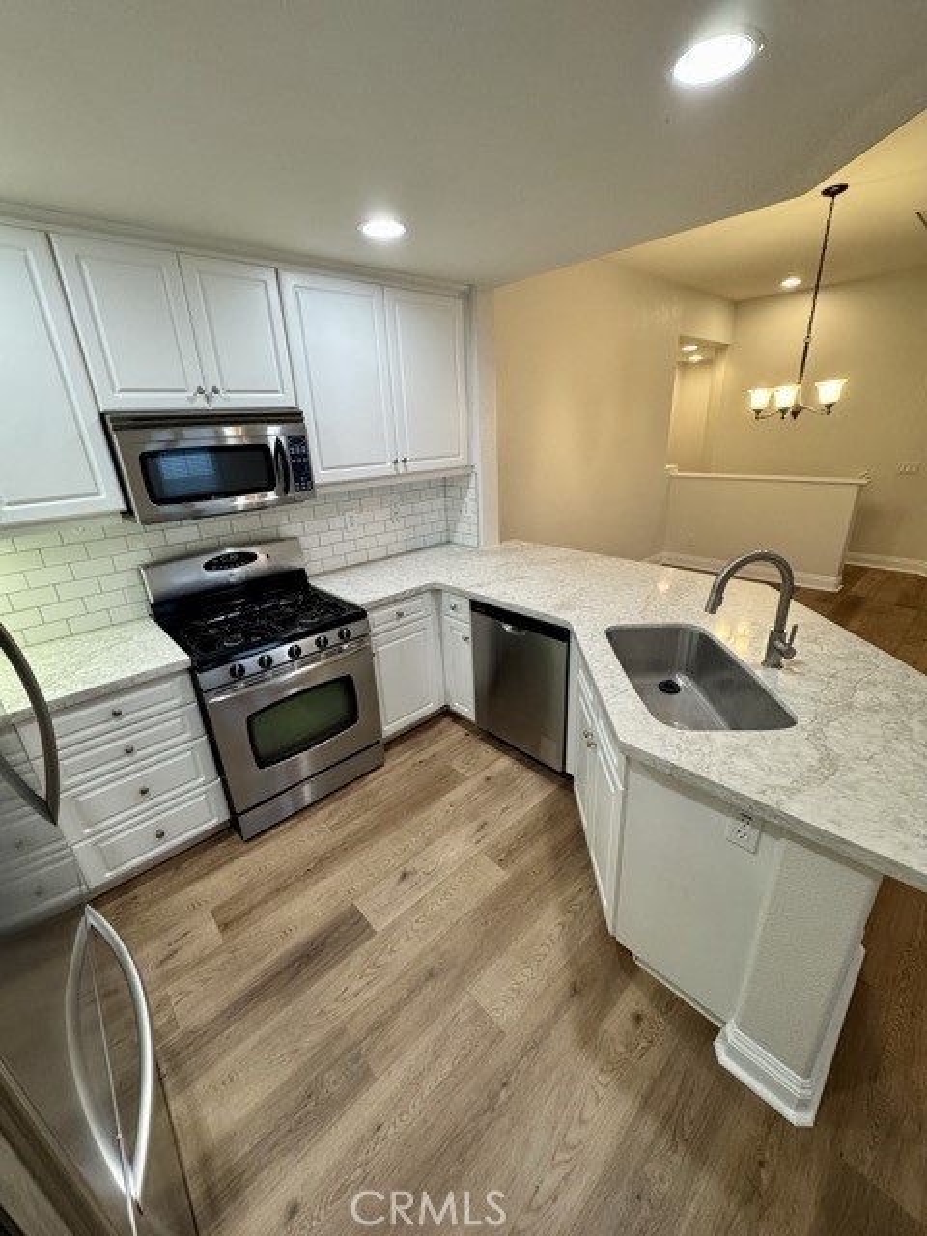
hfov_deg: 85.7
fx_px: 500
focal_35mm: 14
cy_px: 618
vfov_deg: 102.1
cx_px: 464
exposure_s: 1/120
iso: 250
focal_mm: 2.22
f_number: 2.2
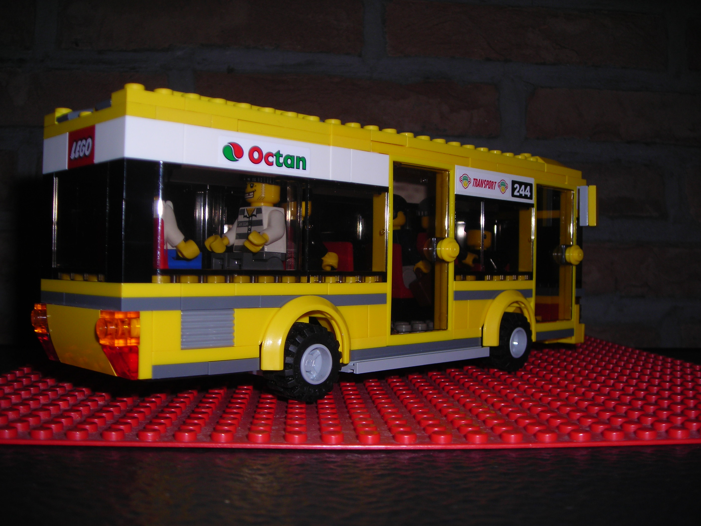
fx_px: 770
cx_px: 350
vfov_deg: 37.7
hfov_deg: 49.0
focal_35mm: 38
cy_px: 263
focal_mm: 6.3
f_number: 6.4
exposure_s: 1/60.1
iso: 50
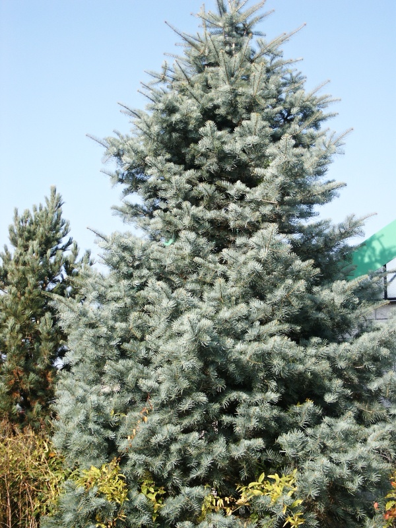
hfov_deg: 27.0
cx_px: 198
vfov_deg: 35.5
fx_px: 824
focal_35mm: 54
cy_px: 264
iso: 64
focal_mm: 11.23
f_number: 3.6
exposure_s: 1/500
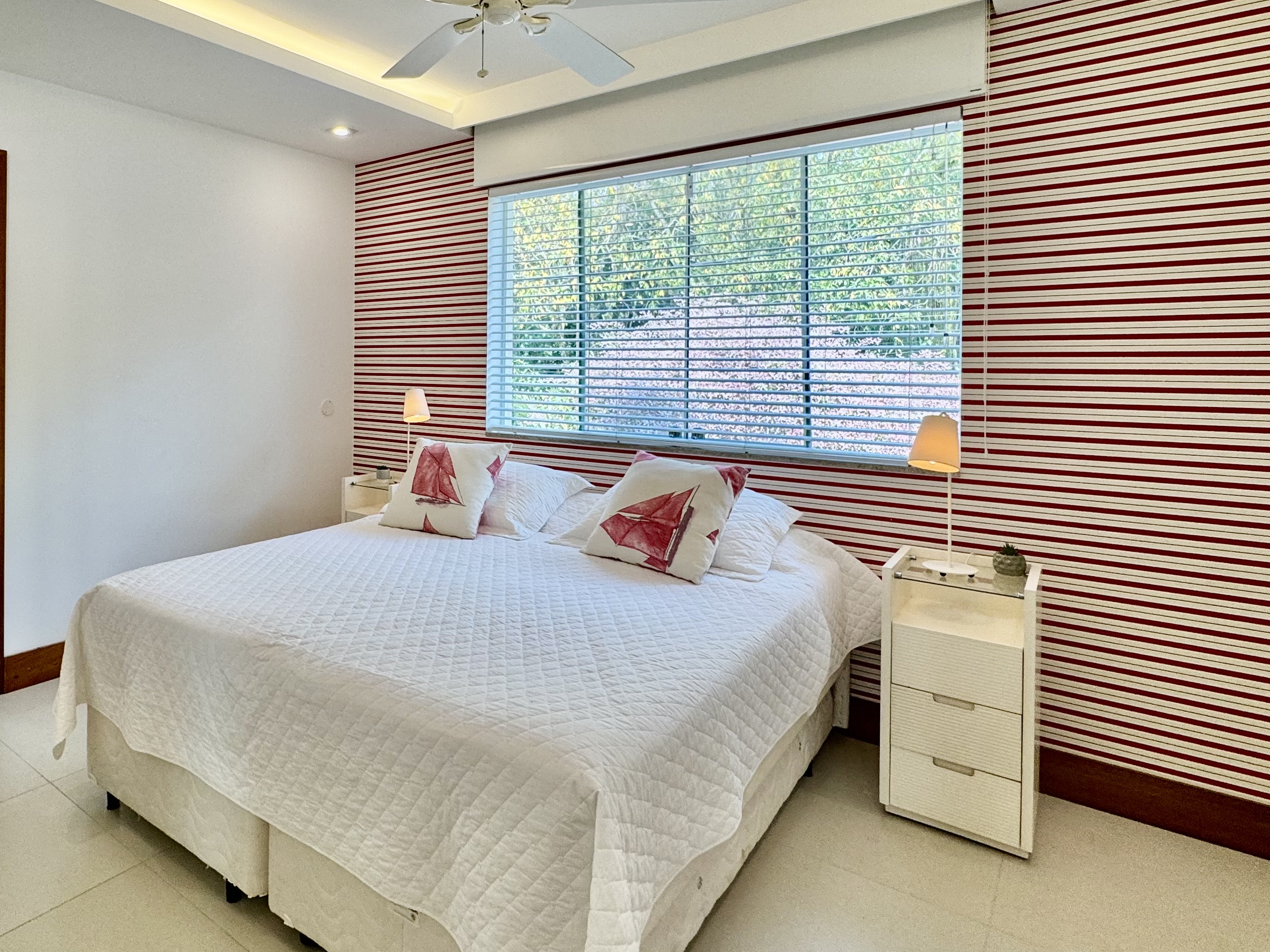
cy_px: 362
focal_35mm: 21
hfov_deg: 77.5
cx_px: 472
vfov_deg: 62.6
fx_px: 770
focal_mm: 2.22
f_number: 2.2
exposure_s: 1/120
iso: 80
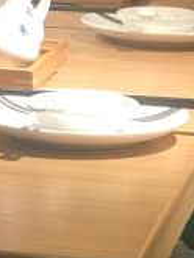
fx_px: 1806
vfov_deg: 8.1
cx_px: -120
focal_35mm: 242
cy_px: -80
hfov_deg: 6.1
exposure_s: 1/50
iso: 100
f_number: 2.8
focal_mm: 6.6
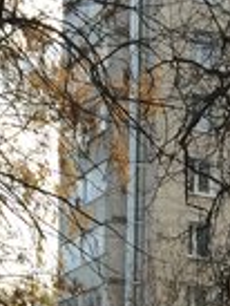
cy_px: 625
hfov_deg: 8.6
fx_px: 1495
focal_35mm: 169
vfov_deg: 10.6
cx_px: 335
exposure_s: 1/482
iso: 32
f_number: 2.2
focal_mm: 4.15
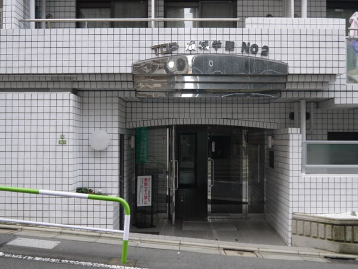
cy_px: 134
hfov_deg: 47.9
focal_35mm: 39
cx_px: 179
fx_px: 403
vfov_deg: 36.8
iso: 160
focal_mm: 14
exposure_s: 1/320
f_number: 3.5
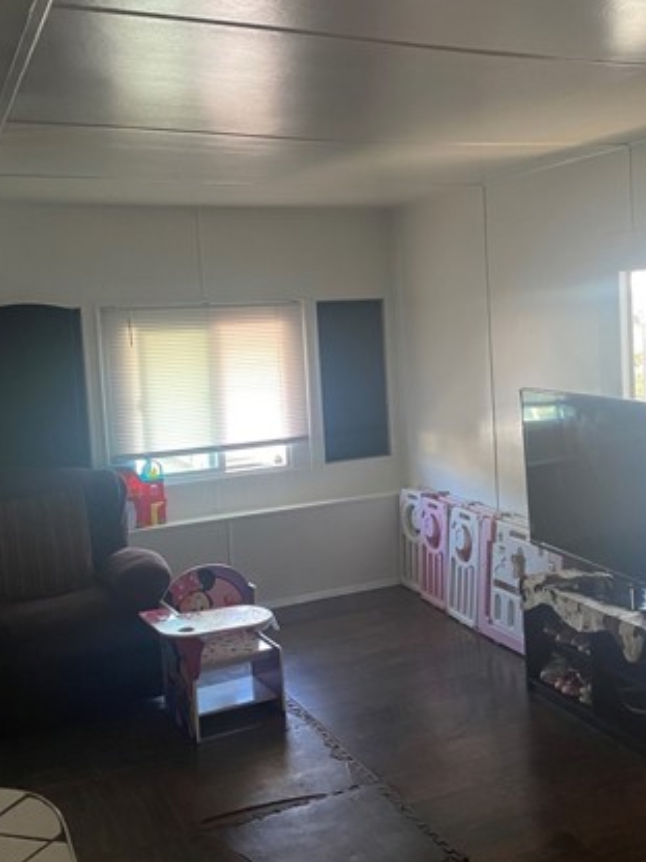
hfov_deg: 35.3
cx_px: 466
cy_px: 387
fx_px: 995
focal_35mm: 40
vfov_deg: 46.7
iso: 250
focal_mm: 4.25
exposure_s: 1/60
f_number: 1.8
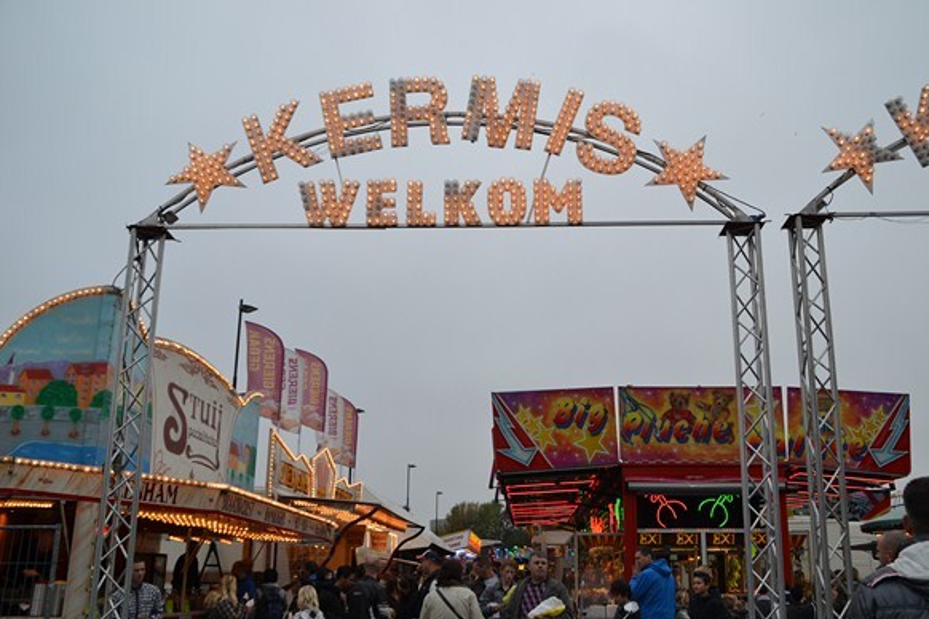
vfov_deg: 38.9
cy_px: 306
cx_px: 477
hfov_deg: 55.8
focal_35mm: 34
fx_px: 877
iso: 140
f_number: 5.6
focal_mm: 22
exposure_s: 1/125
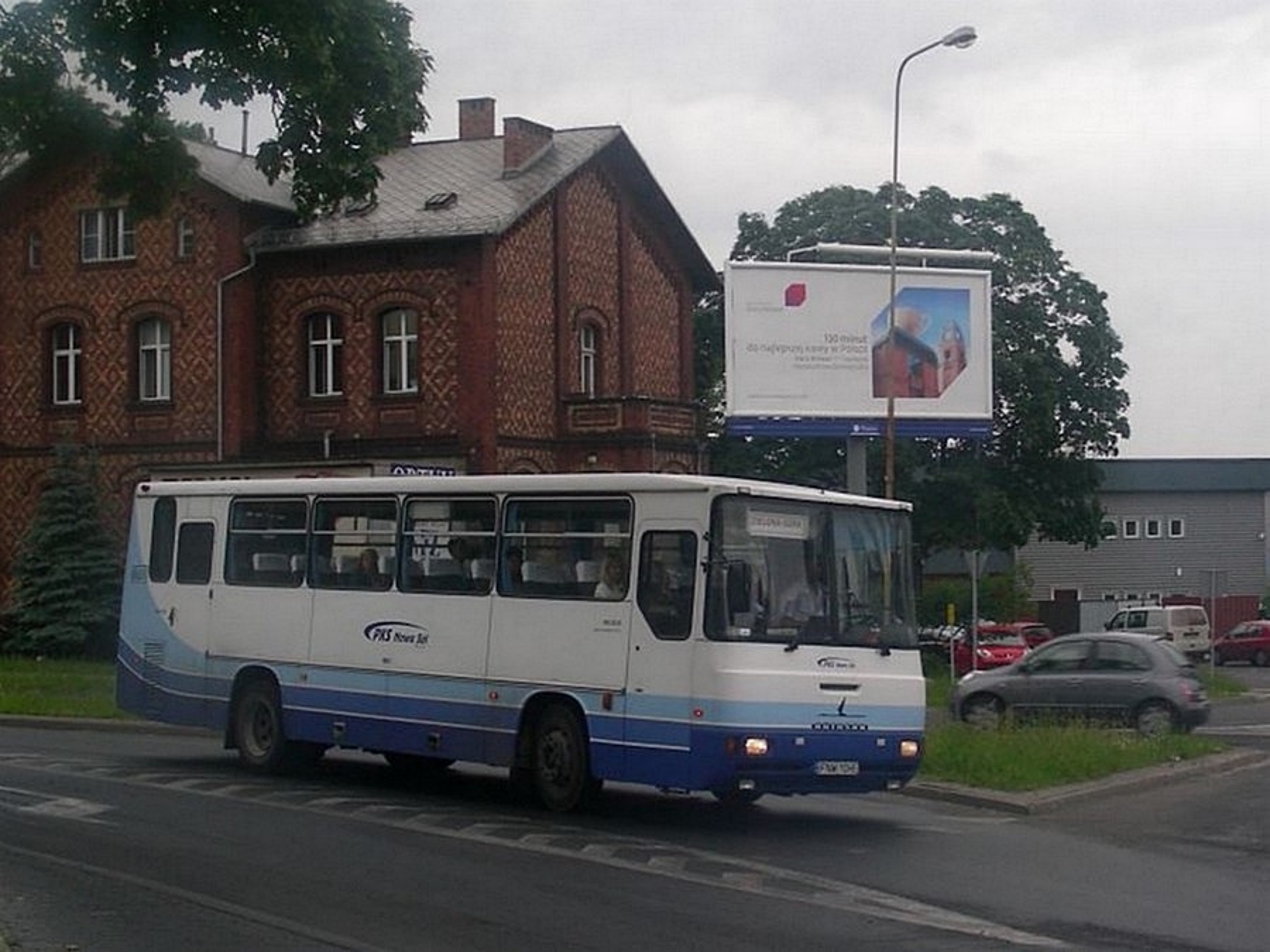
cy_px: 476
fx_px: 1944
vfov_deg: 27.5
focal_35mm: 53
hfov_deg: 36.2
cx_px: 635
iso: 50
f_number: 4
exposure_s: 1/142
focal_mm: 8.8
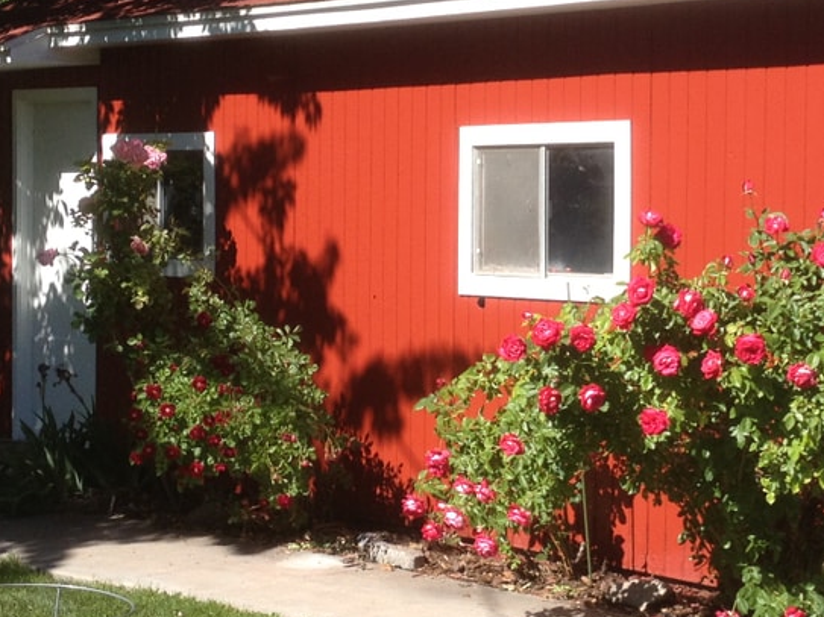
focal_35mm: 86
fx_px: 2047
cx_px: 596
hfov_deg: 22.6
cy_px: 206
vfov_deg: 17.1
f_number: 2.4
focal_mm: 4.28
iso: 50
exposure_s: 1/935
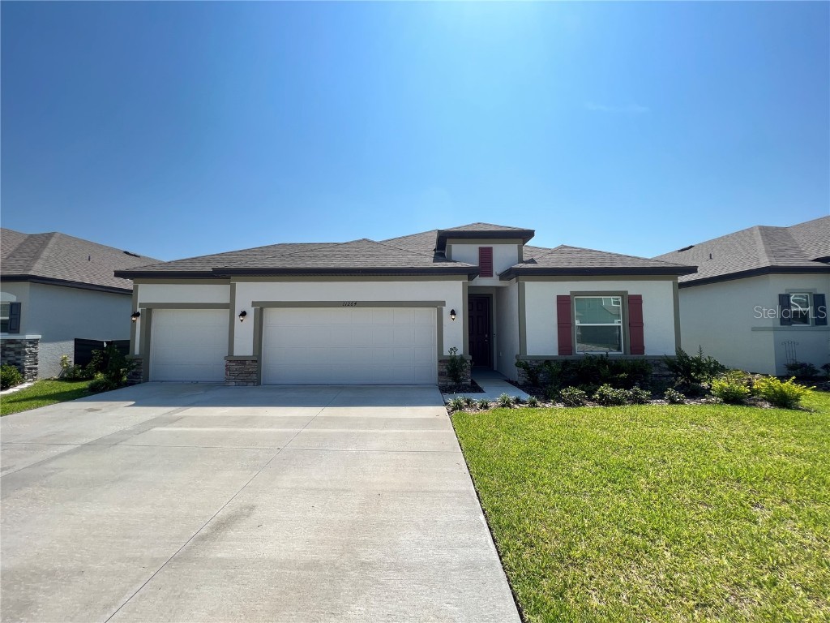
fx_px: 312
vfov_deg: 89.9
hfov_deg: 106.2
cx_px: 415
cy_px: 312
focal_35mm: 13
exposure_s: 1/615
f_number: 1.8
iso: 32
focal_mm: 1.57
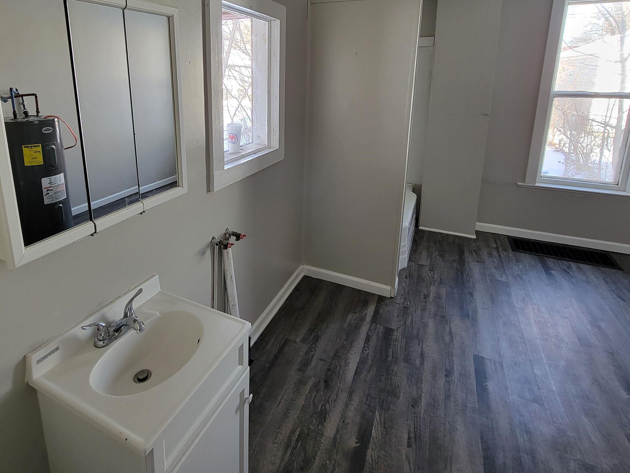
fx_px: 328
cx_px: 277
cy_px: 146
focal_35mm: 18
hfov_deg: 87.4
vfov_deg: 68.9
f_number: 2.2
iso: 125
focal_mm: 2.2
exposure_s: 1/60
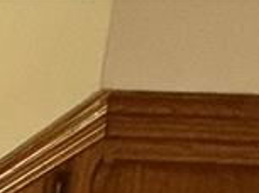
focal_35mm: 94
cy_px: 647
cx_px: -501
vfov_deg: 9.8
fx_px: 702
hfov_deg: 11.8
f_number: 2.2
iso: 400
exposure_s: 1/71
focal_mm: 2.22
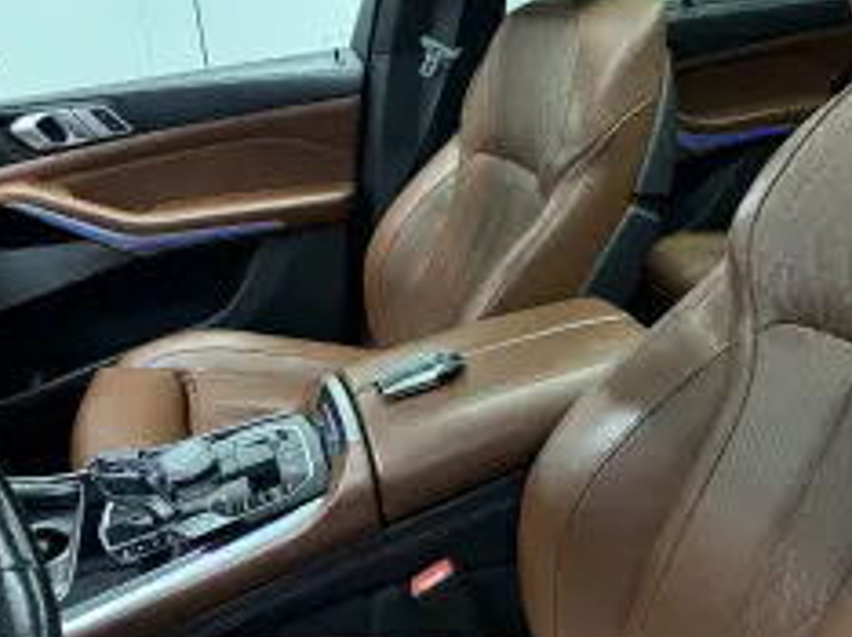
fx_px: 910
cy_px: 306
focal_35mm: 37
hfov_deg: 49.8
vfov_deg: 38.6
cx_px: 521
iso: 800
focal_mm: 6.76
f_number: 1.78
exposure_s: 1/45
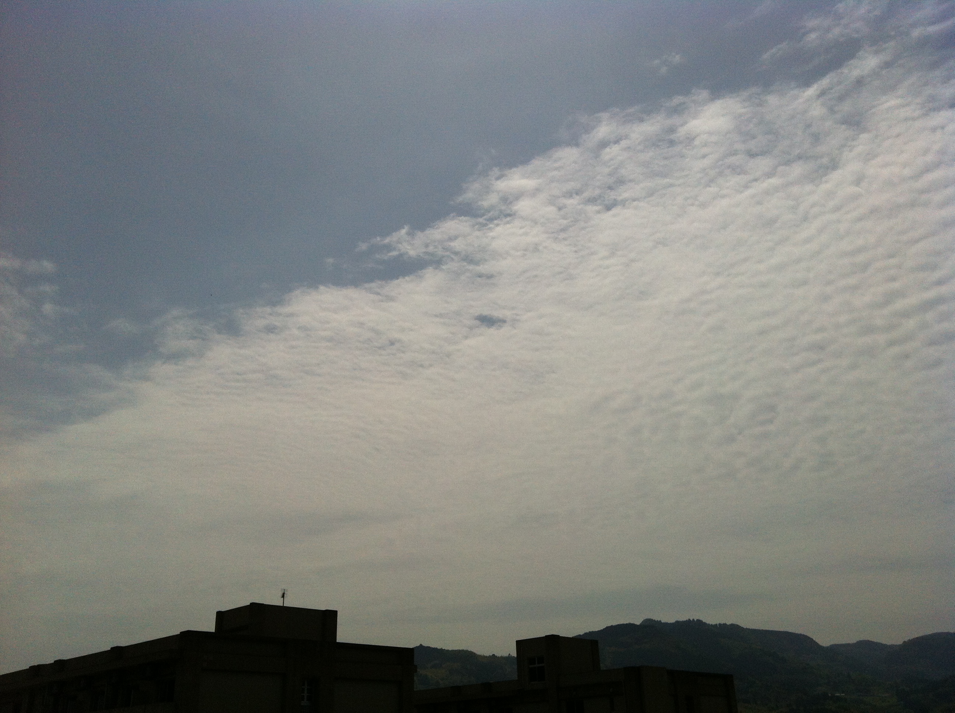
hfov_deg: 52.7
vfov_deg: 40.6
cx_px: 478
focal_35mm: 35
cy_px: 356
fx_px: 964
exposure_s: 1/10055
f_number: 2.8
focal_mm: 3.85
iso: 80
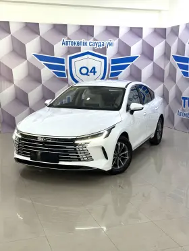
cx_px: 94
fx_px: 349
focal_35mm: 48
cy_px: 126
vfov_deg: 39.6
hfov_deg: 30.3
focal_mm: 6.76
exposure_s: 1/100
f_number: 1.78
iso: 80
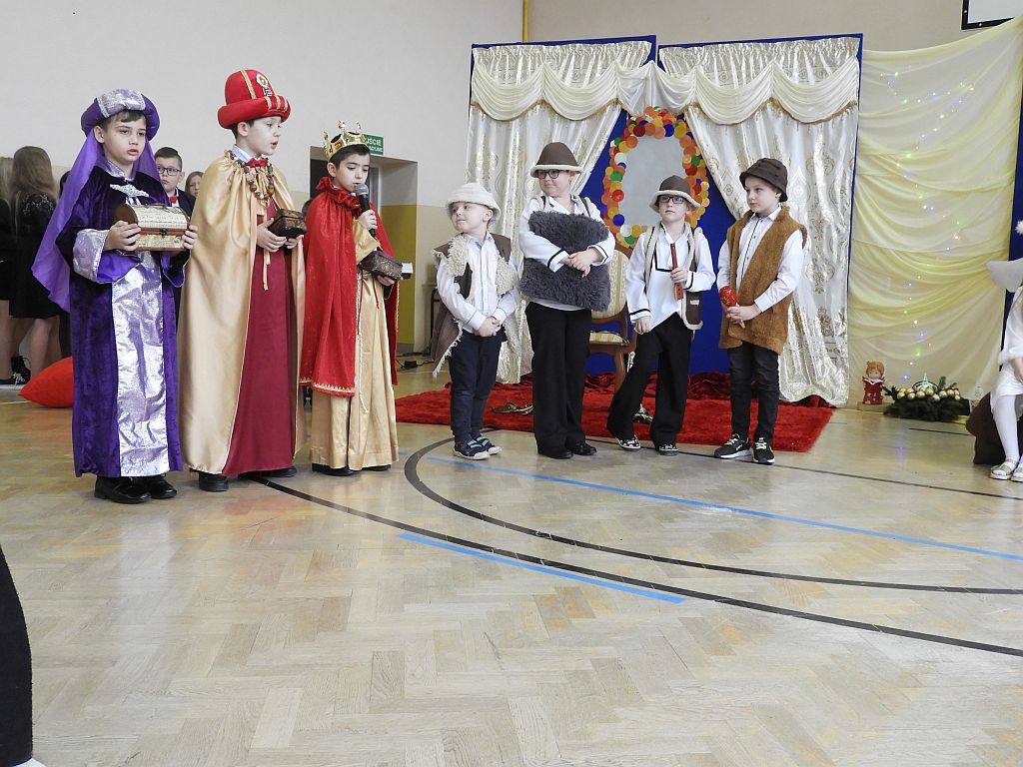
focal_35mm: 35
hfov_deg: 52.6
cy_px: 384
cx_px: 512
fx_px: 1034
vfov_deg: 40.7
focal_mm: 6.3
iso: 360
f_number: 3.8
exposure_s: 1/30
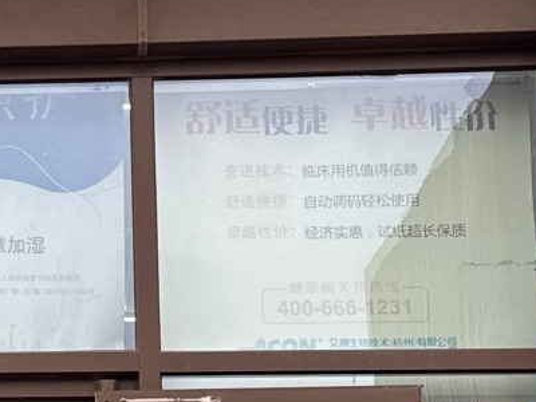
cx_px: -56
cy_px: 247
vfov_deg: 12.3
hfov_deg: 15.9
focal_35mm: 120
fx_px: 1858
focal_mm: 6.76
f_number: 1.78
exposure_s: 1/320
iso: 80
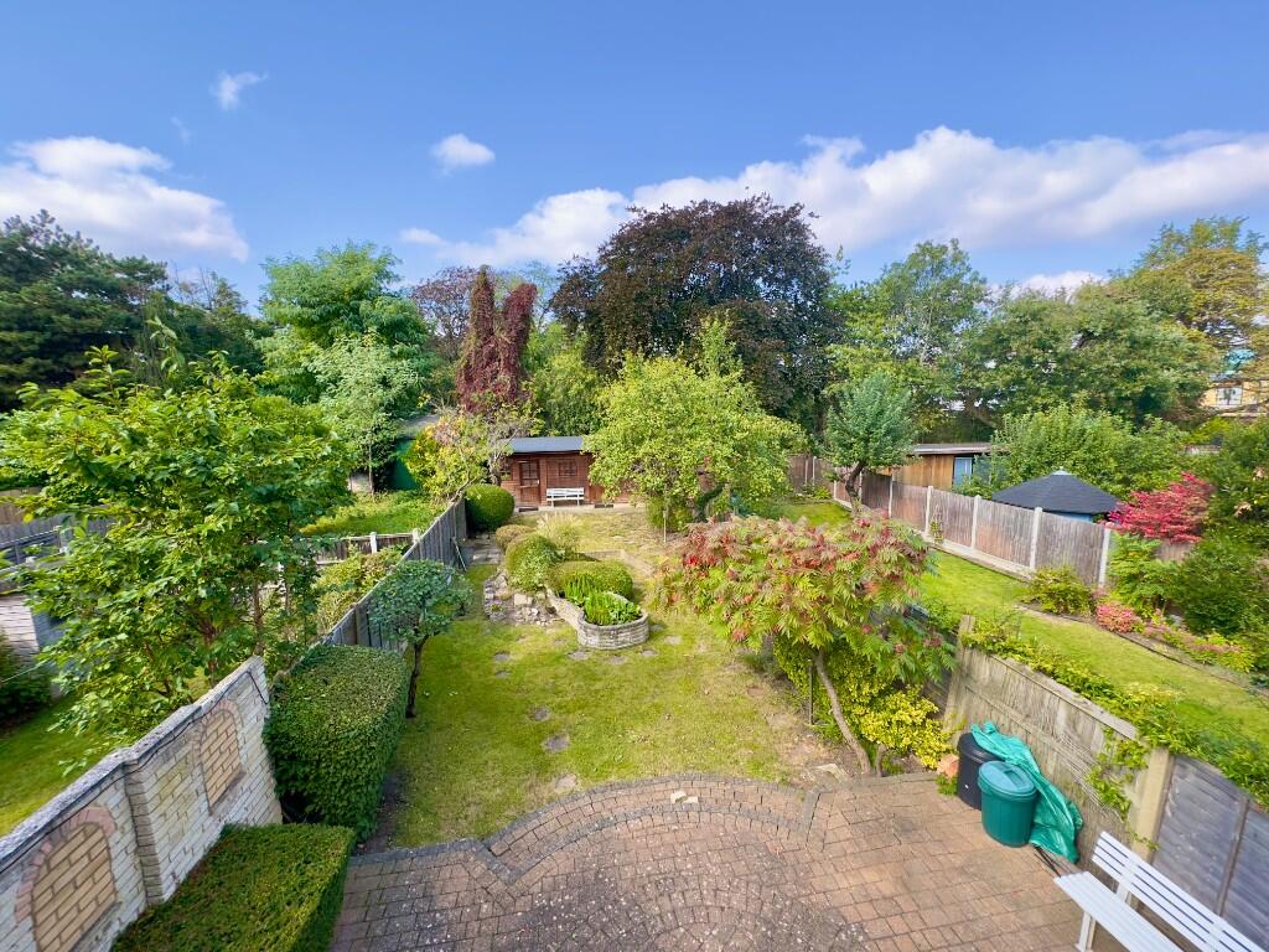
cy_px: 476
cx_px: 634
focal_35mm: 14
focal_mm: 2.22
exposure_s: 1/303
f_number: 2.2
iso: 40
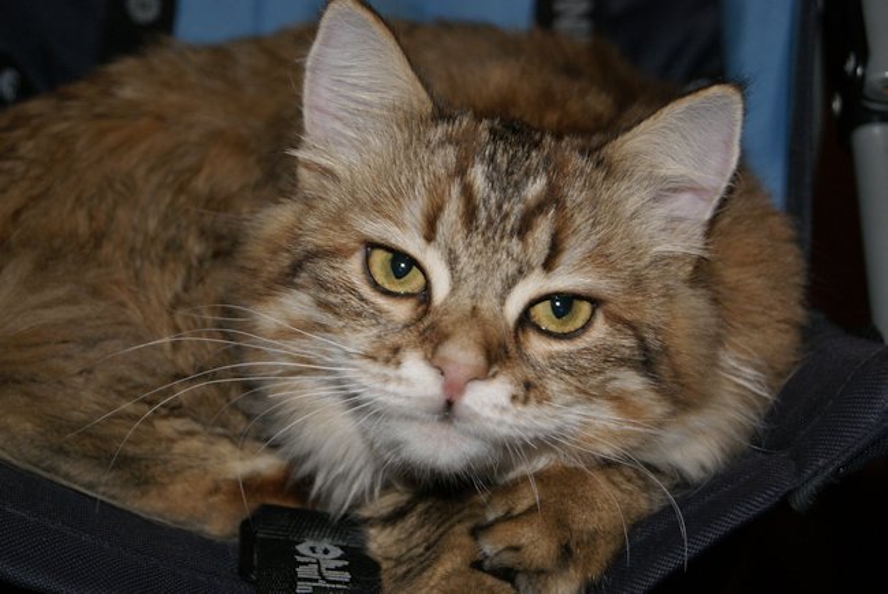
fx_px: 2037
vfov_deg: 16.6
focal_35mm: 82
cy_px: 297
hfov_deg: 24.6
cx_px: 444
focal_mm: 55
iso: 400
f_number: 5.6
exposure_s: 1/80
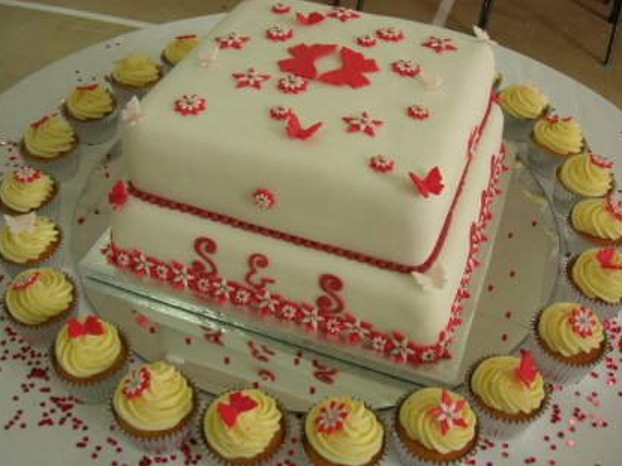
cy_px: 238
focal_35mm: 41
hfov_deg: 45.8
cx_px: 304
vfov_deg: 35.1
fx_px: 736
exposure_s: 1/65.6
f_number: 2.8
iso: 64
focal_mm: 7.8
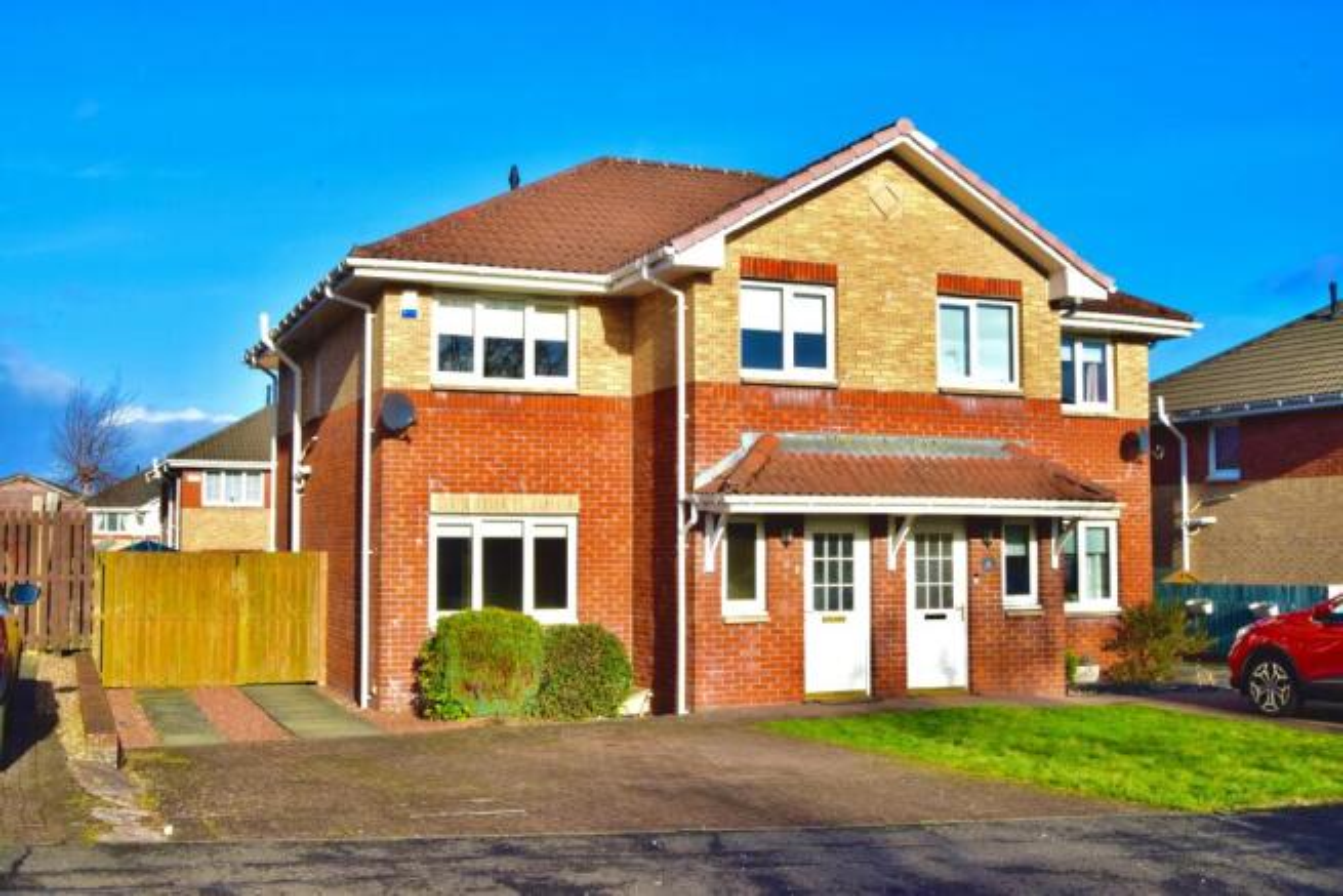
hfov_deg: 49.5
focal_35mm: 39
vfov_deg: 34.2
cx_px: 672
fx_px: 1455
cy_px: 448
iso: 800
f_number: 20
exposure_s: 1/200
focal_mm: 26
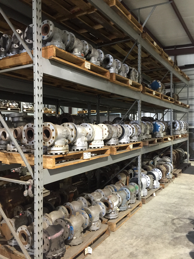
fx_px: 217
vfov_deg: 61.7
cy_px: 130
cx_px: 97
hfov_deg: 48.2
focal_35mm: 29
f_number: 2.2
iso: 250
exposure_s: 1/15
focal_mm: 4.15
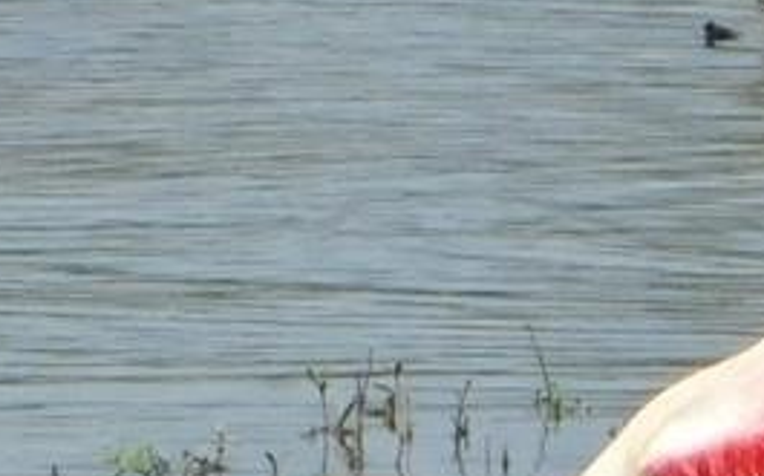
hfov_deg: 0.4
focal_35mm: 5477
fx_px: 113918
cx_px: 1292
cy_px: 312
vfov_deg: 0.2
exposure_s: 1/500
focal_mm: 152
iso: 125
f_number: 6.5
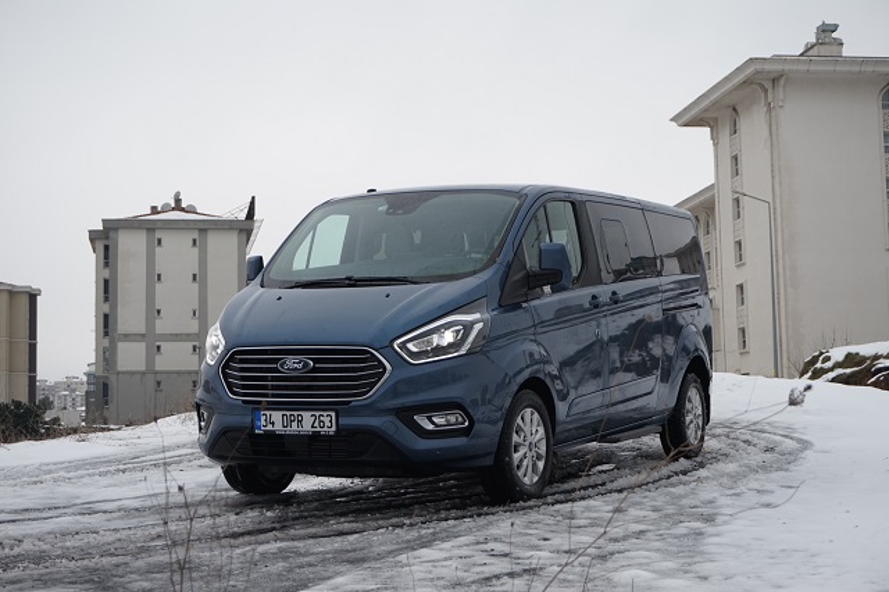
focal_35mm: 57
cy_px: 296
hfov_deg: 35.1
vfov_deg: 23.8
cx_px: 444
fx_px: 1407
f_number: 5.6
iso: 100
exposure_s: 1/100
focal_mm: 38
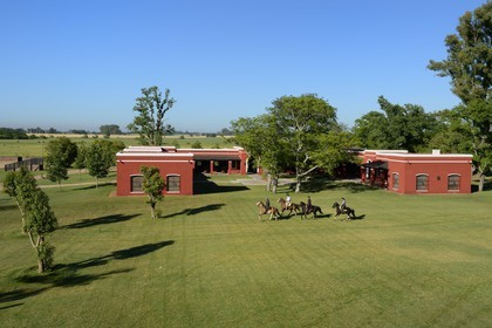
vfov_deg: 36.9
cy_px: 164
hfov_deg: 53.1
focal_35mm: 36
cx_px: 246
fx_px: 492
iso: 200
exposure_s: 1/400
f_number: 10
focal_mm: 36
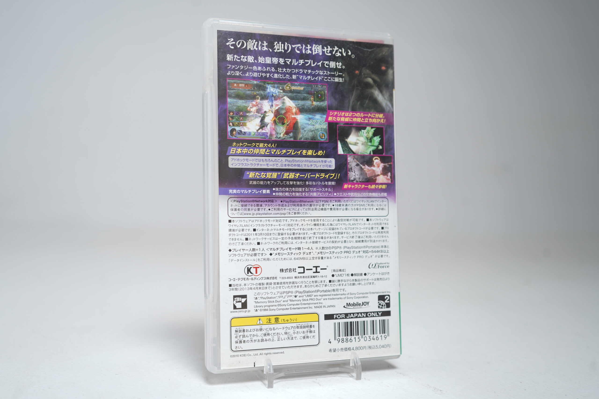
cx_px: 300
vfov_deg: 35.1
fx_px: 632
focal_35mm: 38
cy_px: 200
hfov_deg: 50.7
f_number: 5
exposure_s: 1/4
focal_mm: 38
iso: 64
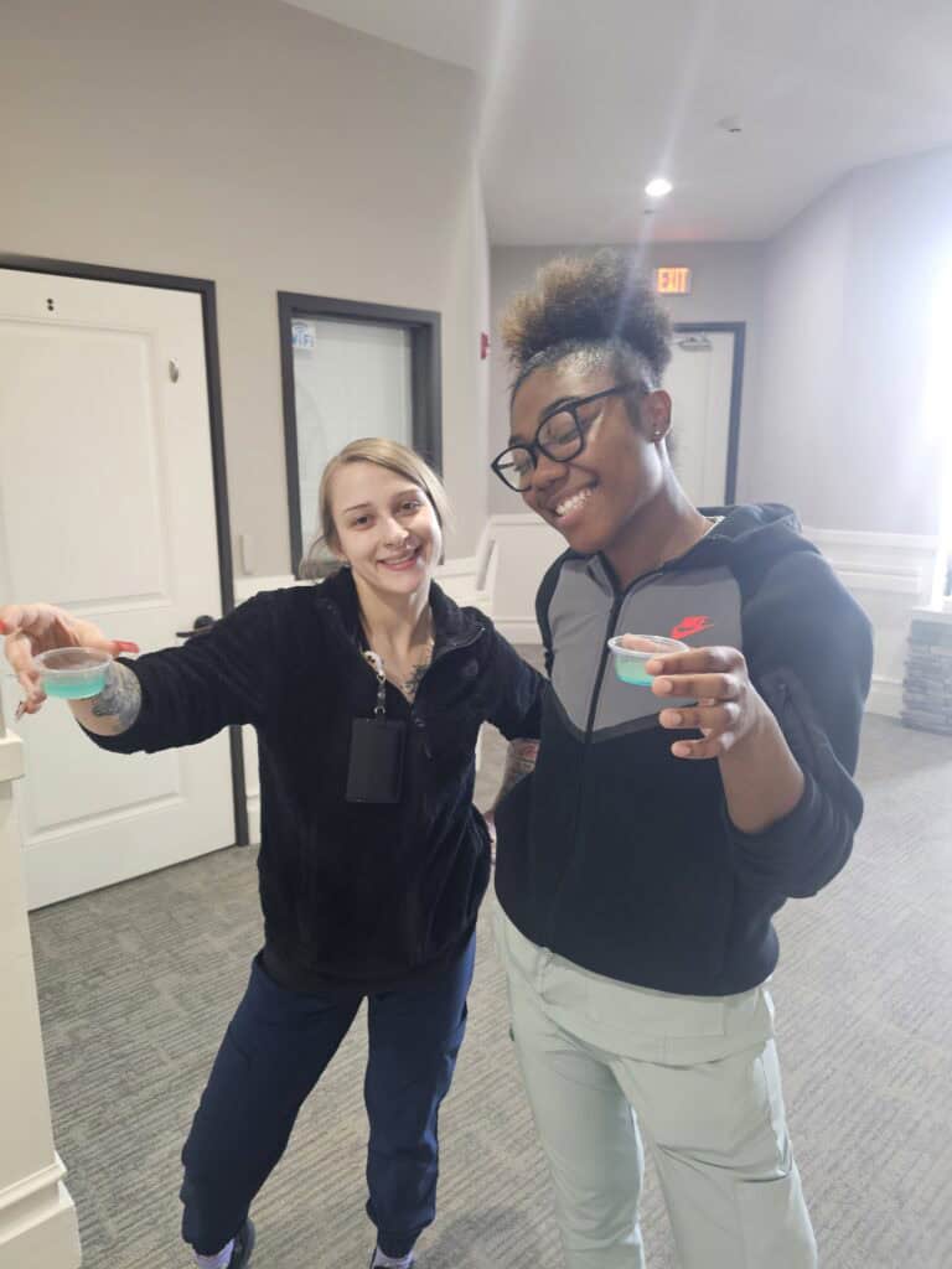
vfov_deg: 73.9
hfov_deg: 58.9
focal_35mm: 23
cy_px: 634
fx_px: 843
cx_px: 476
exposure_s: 1/60
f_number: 1.7
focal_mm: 6.3
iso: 800
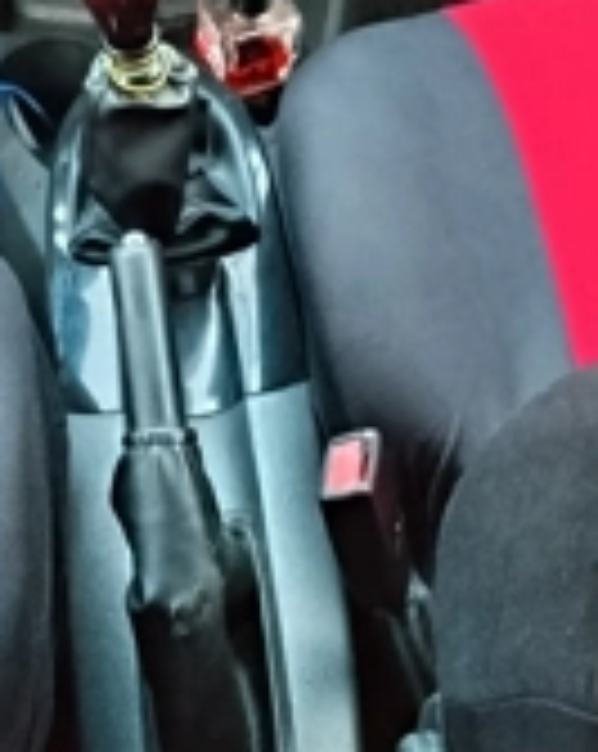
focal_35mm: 68
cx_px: 234
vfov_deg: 27.6
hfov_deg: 22.4
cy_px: 207
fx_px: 1509
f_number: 1.8
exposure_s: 1/16.7
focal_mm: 4.22
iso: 2000
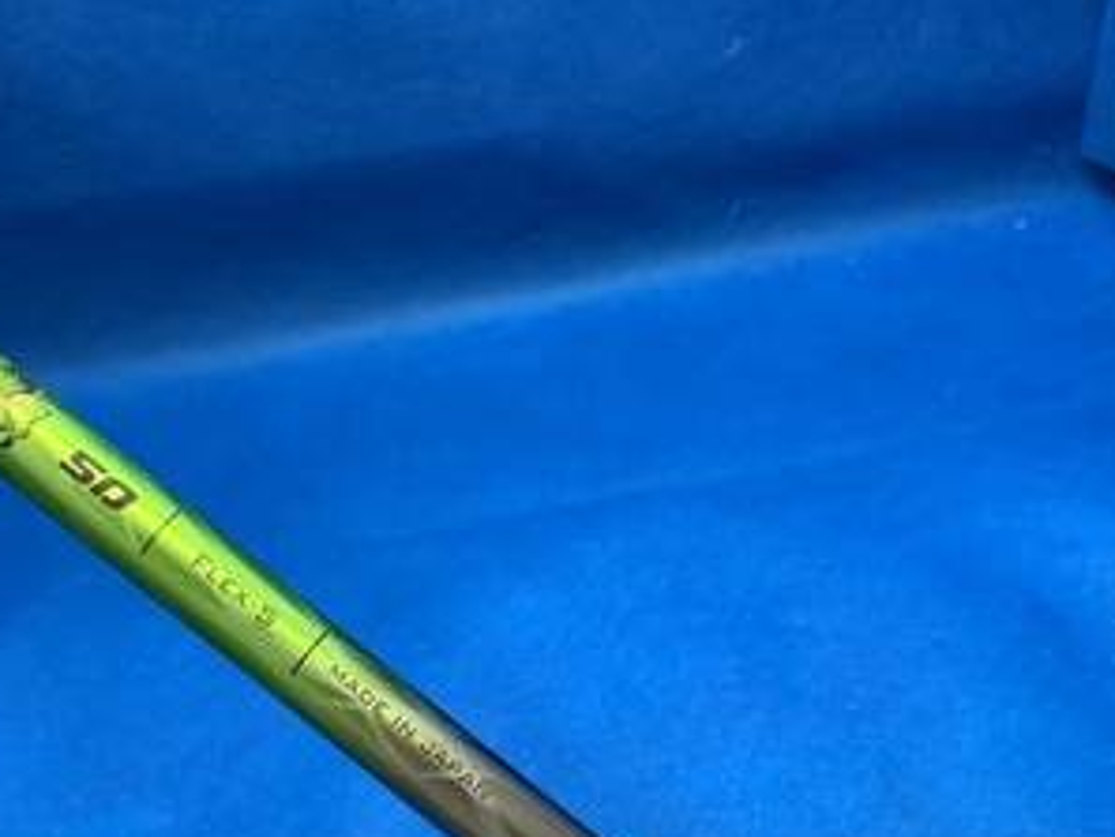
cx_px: 360
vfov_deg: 25.5
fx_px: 1805
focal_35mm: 56
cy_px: 709
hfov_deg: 34.0
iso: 100
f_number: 1.8
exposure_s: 1/60
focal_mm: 4.25
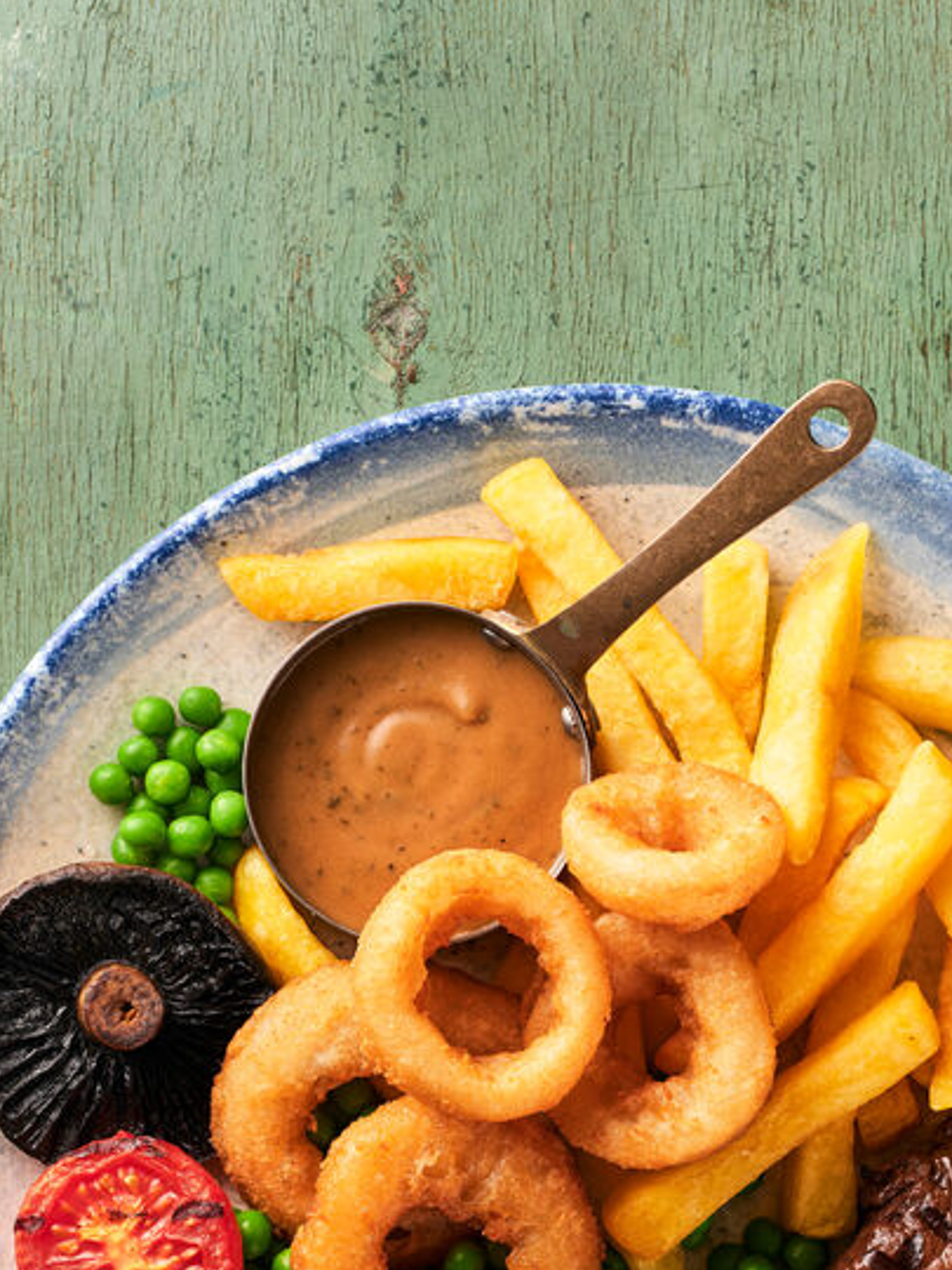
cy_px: 1094
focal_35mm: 126
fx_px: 4620
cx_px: 668
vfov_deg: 15.5
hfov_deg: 11.7
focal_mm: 80
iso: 100
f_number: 11
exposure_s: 1/125
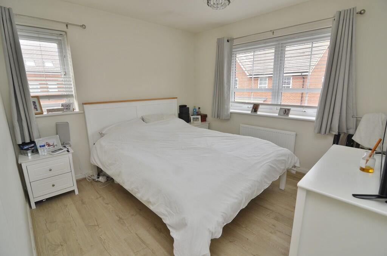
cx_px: 194
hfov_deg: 95.1
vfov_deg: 71.8
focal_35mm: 16
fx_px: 177
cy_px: 128
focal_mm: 11
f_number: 5.6
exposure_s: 1/60
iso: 400
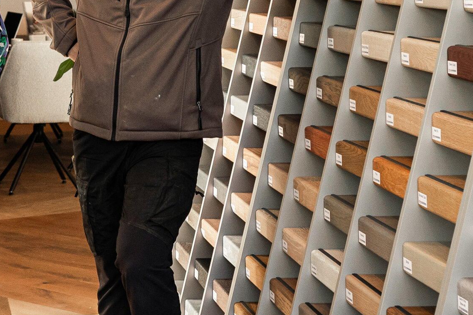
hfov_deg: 17.5
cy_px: 65
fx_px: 1471
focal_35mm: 112
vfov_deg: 12.2
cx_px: -75
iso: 800
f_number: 4
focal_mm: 35
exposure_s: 1/250
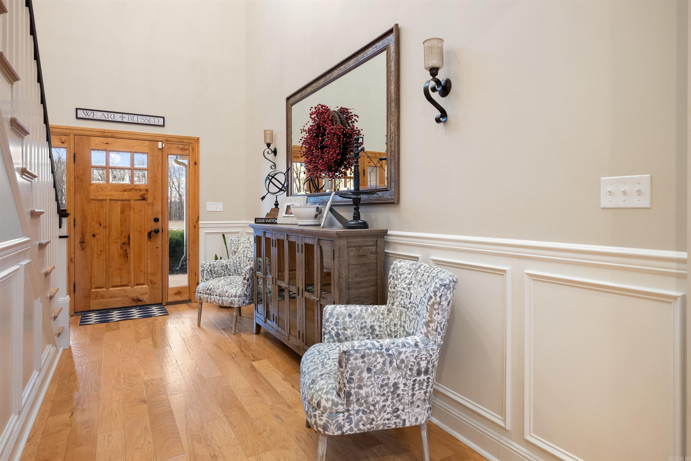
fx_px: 384
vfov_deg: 61.9
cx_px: 346
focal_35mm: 20
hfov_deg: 84.0
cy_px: 230
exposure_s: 1/13
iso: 1600
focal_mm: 20
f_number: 5
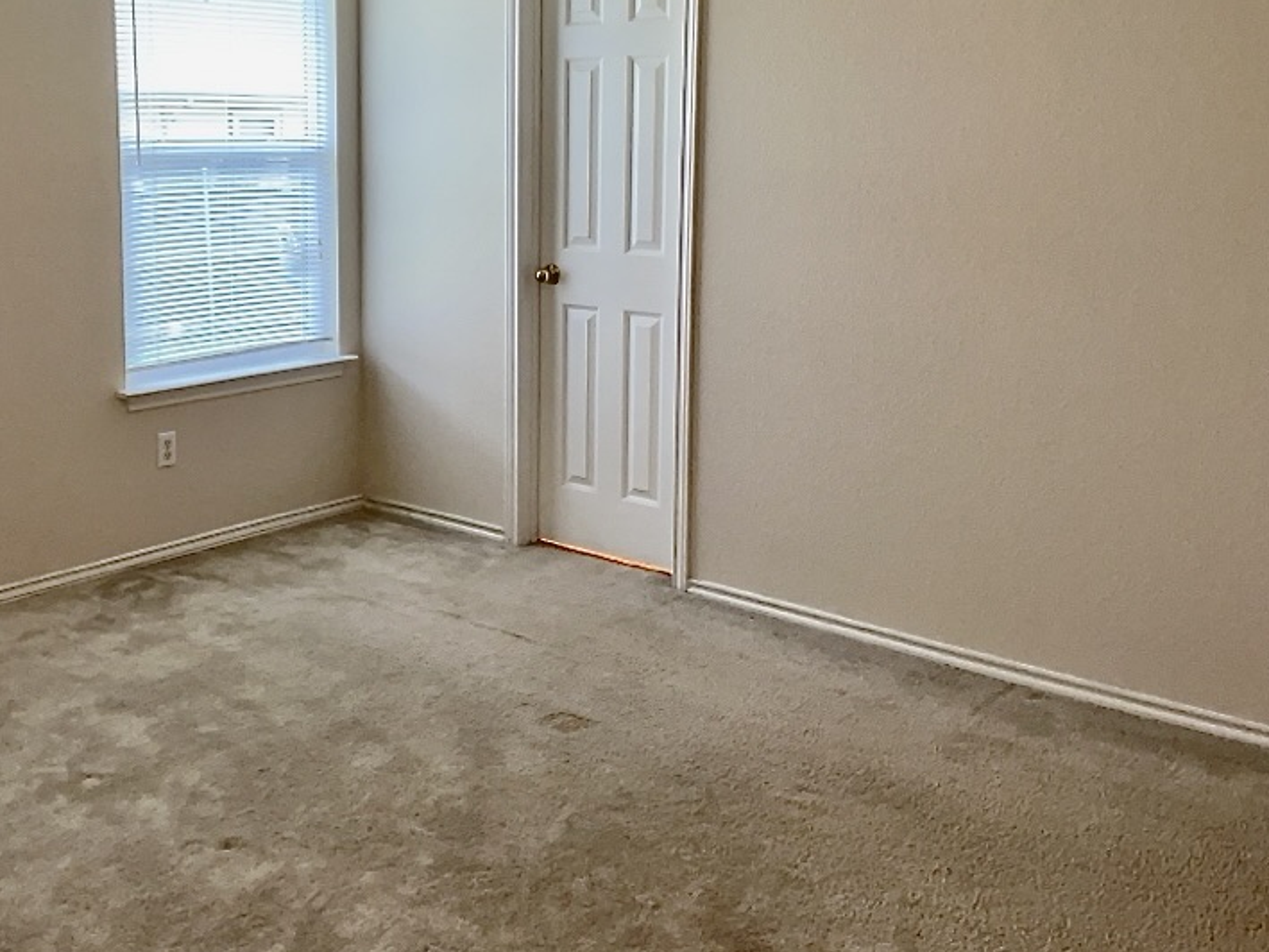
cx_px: 473
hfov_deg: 47.4
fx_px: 1430
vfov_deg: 36.4
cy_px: 313
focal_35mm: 39
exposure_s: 1/100
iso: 80
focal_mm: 3
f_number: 1.8
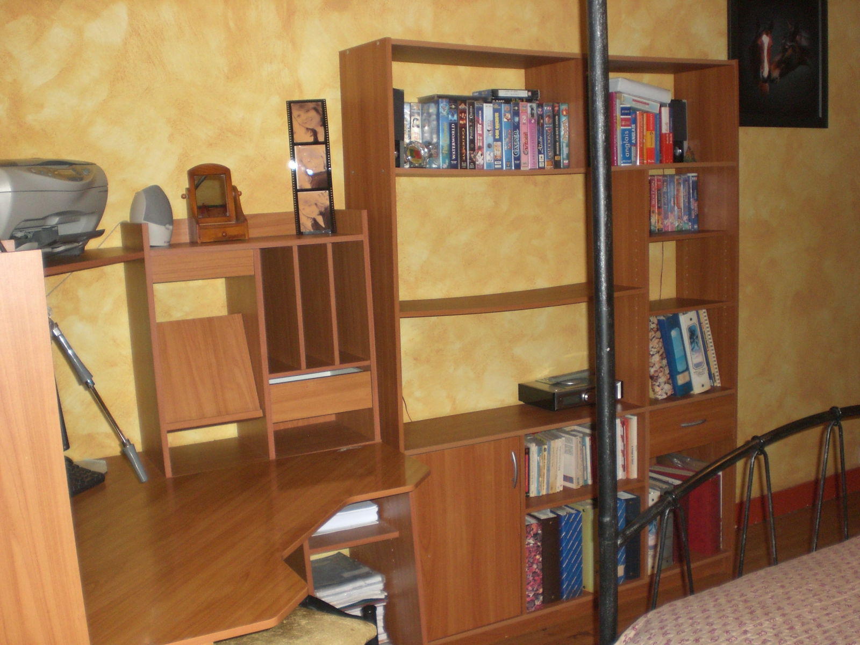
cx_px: 430
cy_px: 322
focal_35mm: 38
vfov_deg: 37.7
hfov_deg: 49.0
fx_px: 944
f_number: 3.1
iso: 200
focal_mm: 6.3
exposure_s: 1/60
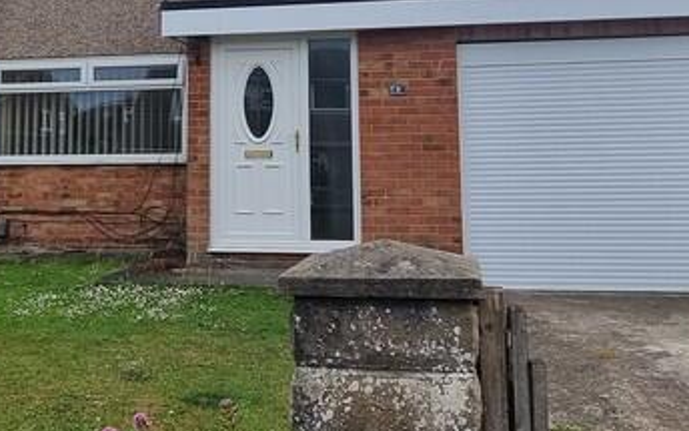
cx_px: 294
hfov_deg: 48.1
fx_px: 770
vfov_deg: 30.2
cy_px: 60
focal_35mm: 41
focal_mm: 2.2
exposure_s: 1/2192
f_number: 2.2
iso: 50
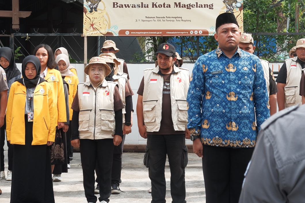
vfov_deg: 15.1
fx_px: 763
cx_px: 176
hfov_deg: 22.6
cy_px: 51
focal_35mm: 90
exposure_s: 1/200
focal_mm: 35
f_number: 8
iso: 250
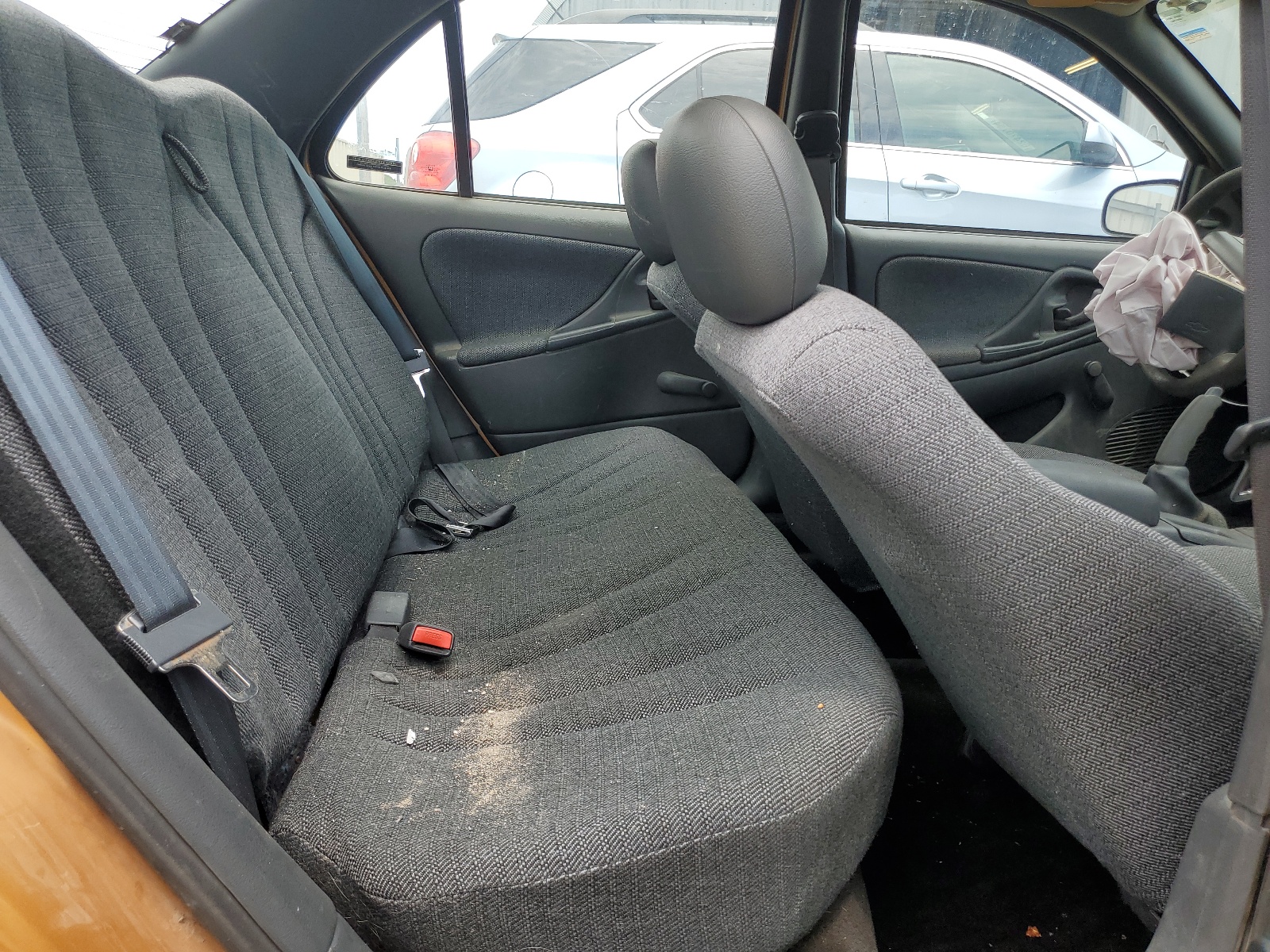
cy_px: 476
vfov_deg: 53.1
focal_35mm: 26
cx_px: 635
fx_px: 954
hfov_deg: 67.3
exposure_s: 1/769
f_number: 1.5
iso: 50
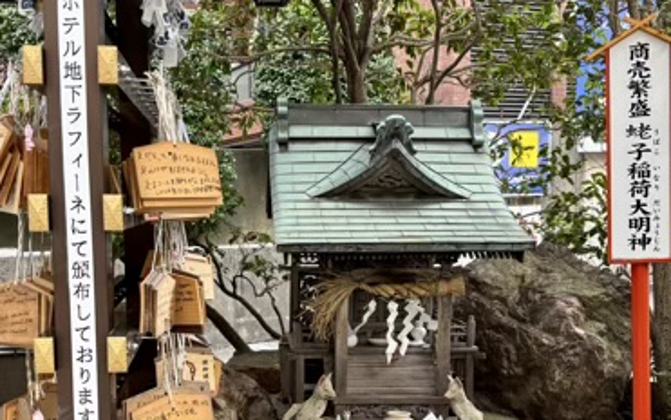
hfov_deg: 38.8
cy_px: 314
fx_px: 951
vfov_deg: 24.6
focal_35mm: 52
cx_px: 309
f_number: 1.6
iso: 100
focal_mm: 5.96
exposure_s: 1/121
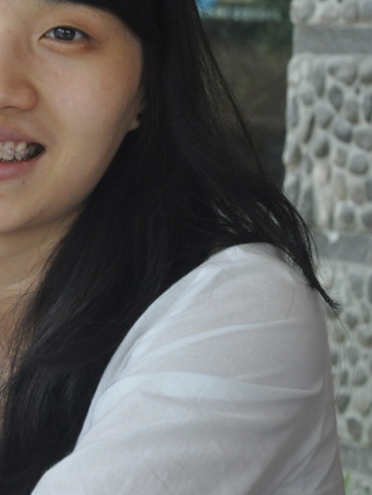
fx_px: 2506
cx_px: -224
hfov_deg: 8.3
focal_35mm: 175
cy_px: 105
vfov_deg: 11.3
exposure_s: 1/320
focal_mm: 50
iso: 1000
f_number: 9
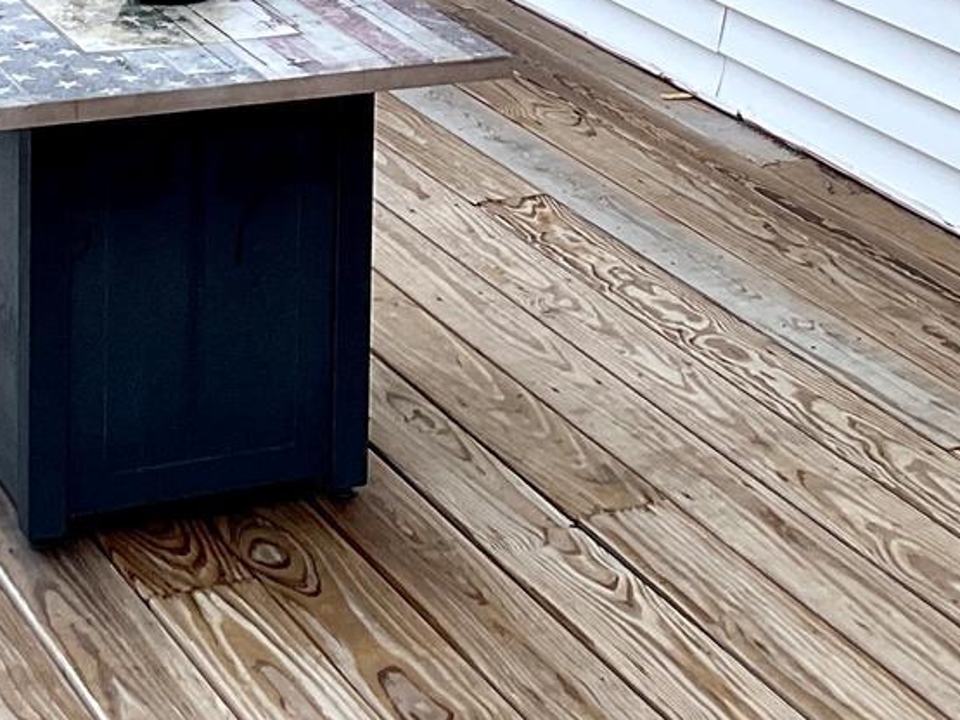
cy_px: -275
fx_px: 2967
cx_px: 502
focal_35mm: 107
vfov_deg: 13.2
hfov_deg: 18.4
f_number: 1.8
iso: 25
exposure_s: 1/120
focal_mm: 3
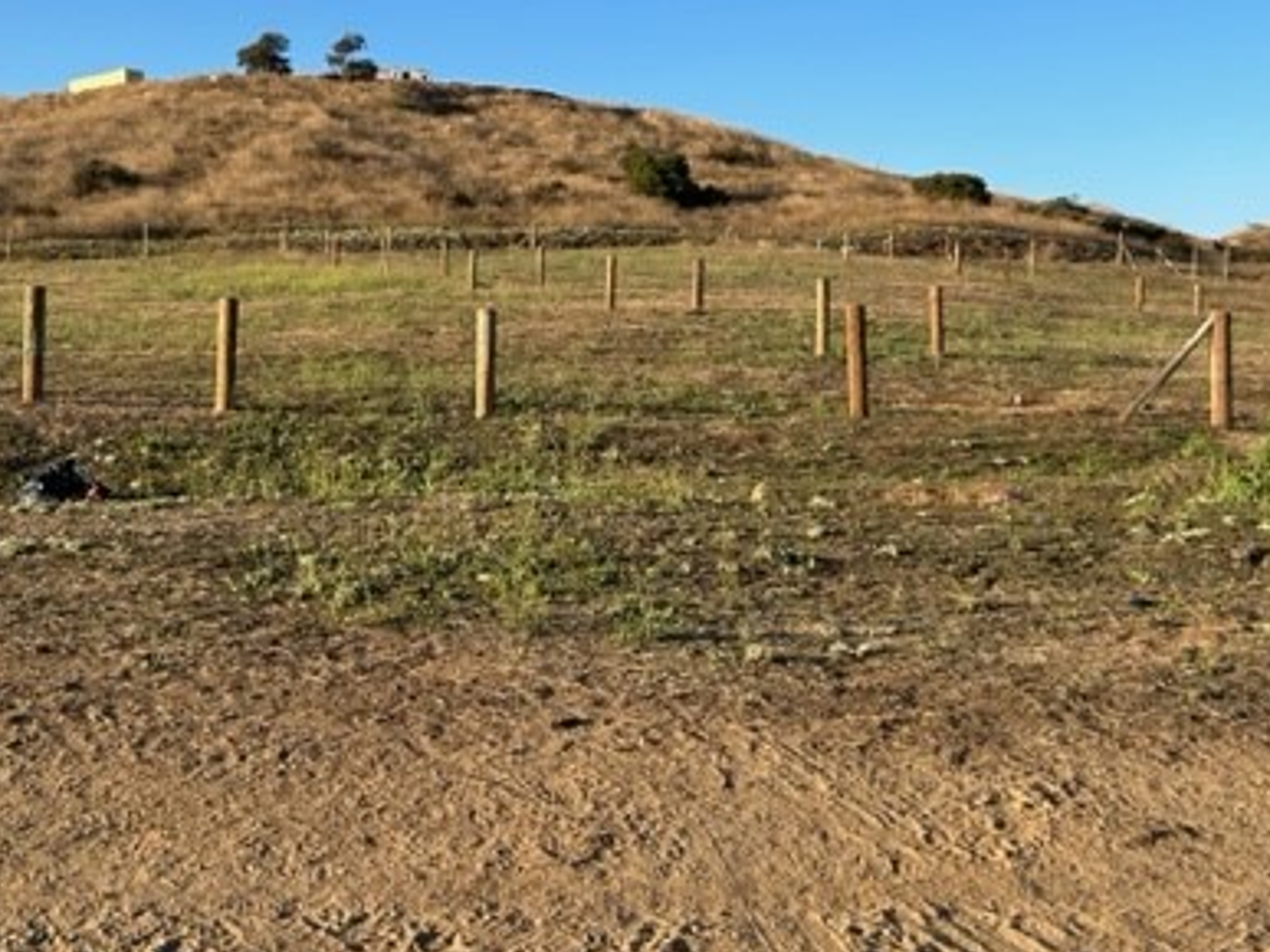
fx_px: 1577
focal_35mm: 43
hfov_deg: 43.1
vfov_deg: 33.4
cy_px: 355
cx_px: 394
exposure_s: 1/2045
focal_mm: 5.7
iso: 50
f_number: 1.5
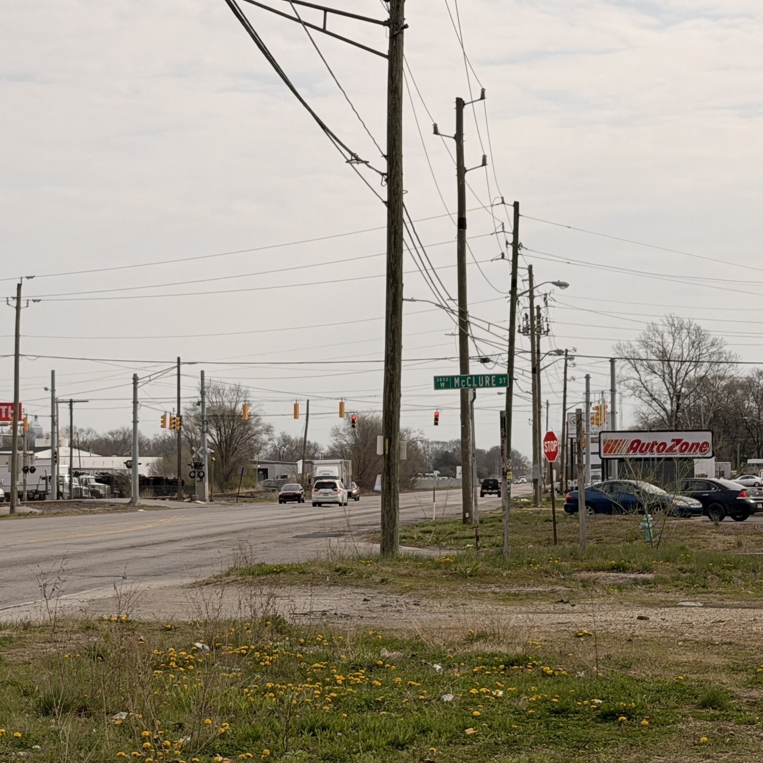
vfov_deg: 17.9
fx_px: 2419
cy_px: 434
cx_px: 301
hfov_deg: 17.9
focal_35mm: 97
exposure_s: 1/8772
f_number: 1.78
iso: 64
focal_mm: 6.76
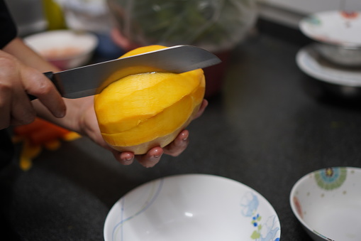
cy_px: 120
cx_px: 180
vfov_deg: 25.7
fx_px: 526
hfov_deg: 37.9
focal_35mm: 52
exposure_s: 1/20
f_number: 1.8
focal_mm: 35
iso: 160
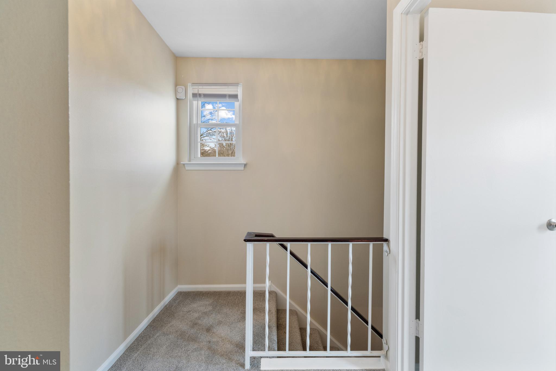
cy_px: 186
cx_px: 278
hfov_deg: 100.4
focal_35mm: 15
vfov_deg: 77.3
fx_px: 232
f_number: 8
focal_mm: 10
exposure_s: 1/4
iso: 400
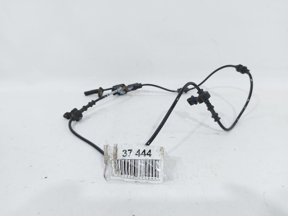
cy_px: 108
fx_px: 200
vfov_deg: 56.8
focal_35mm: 24
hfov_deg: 71.6
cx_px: 144
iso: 50
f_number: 1.8
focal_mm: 5.23
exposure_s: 1/50
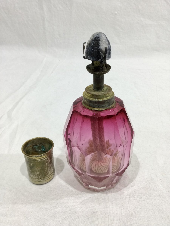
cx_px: 85
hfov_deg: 45.4
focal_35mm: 31
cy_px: 113
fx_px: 203
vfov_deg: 58.4
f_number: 2.4
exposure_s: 1/33
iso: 25
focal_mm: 3.3
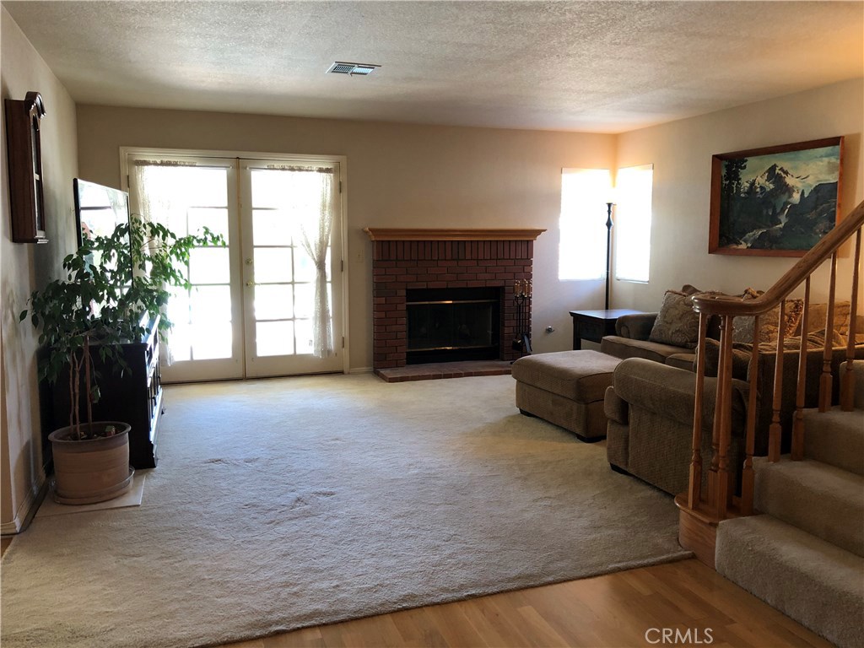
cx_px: 432
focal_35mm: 28
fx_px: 699
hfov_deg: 63.4
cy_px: 324
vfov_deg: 49.7
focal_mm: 3.99
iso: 40
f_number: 1.8
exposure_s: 1/20
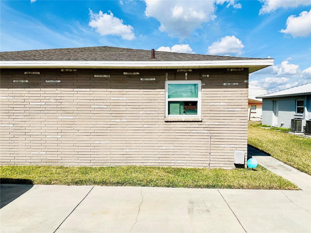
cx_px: 156
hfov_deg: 71.6
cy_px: 116
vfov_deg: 56.8
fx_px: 216
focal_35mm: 24
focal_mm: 6.86
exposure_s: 1/9709
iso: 80
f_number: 1.78
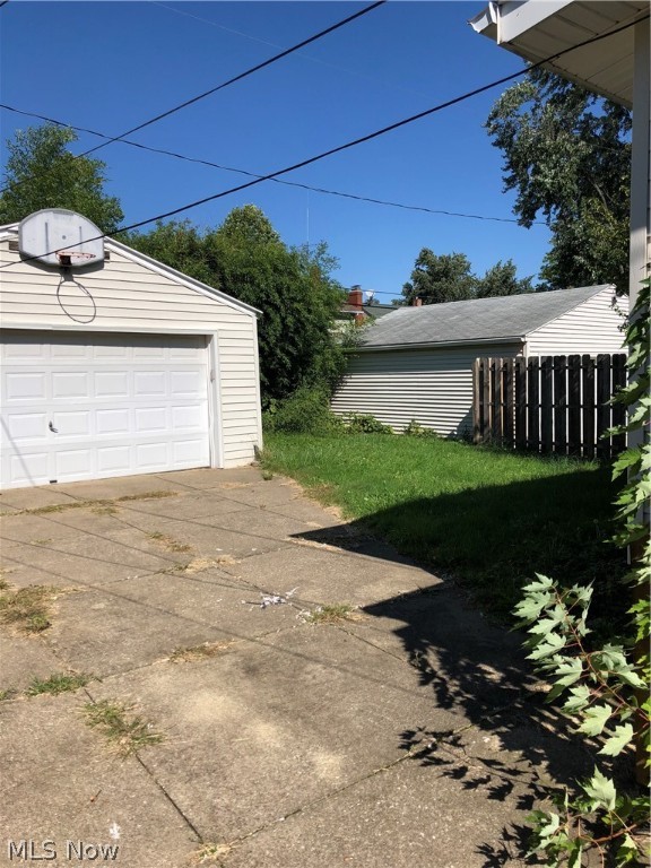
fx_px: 702
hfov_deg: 49.7
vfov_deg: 63.4
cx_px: 326
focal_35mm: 28
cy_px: 434
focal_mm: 3.99
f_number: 1.8
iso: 20
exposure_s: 1/2404
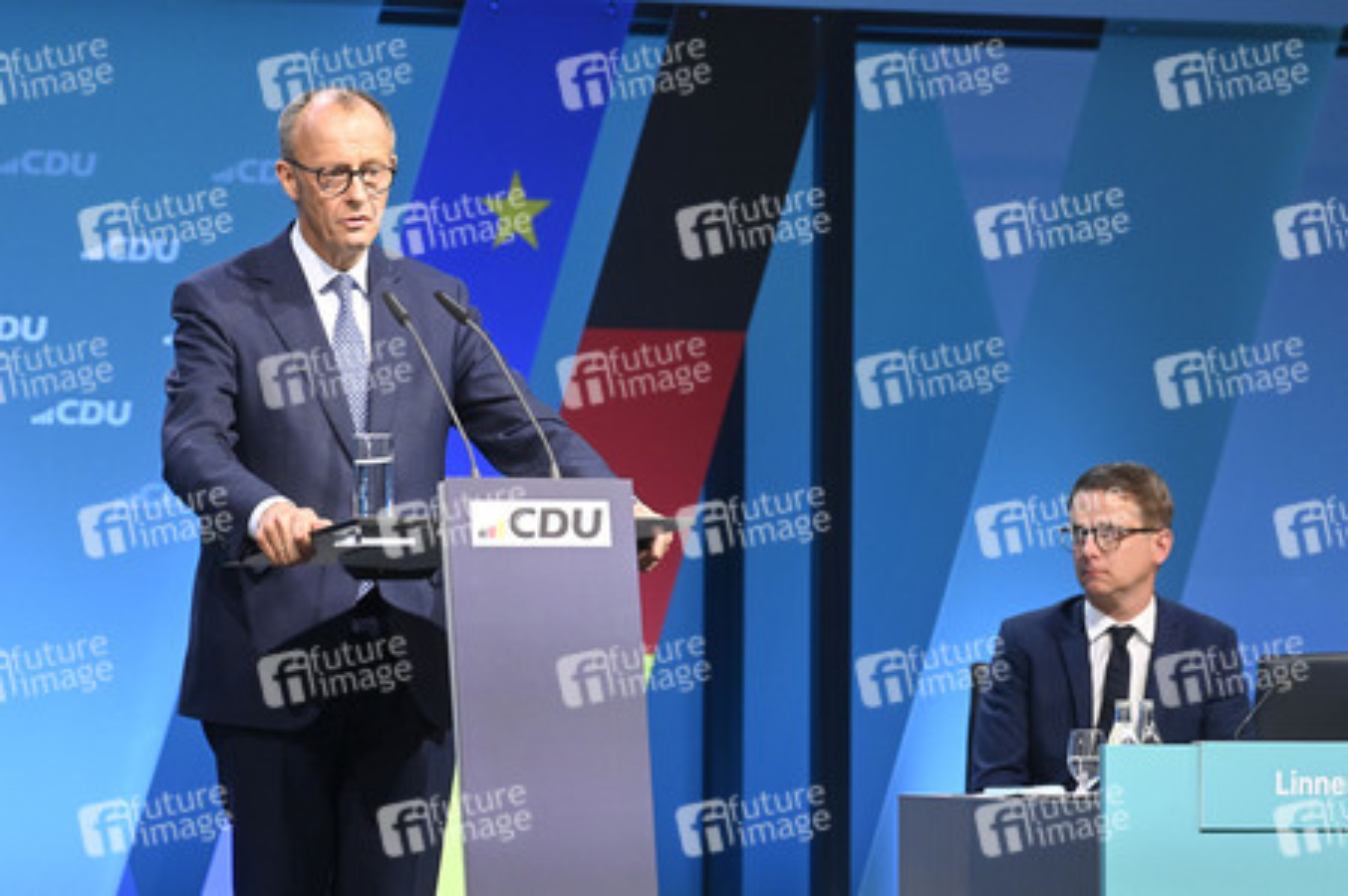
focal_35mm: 240
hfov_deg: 8.6
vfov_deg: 5.7
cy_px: 448
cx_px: 674
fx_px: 8980
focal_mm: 240
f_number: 5.6
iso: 8000
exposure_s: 1/500
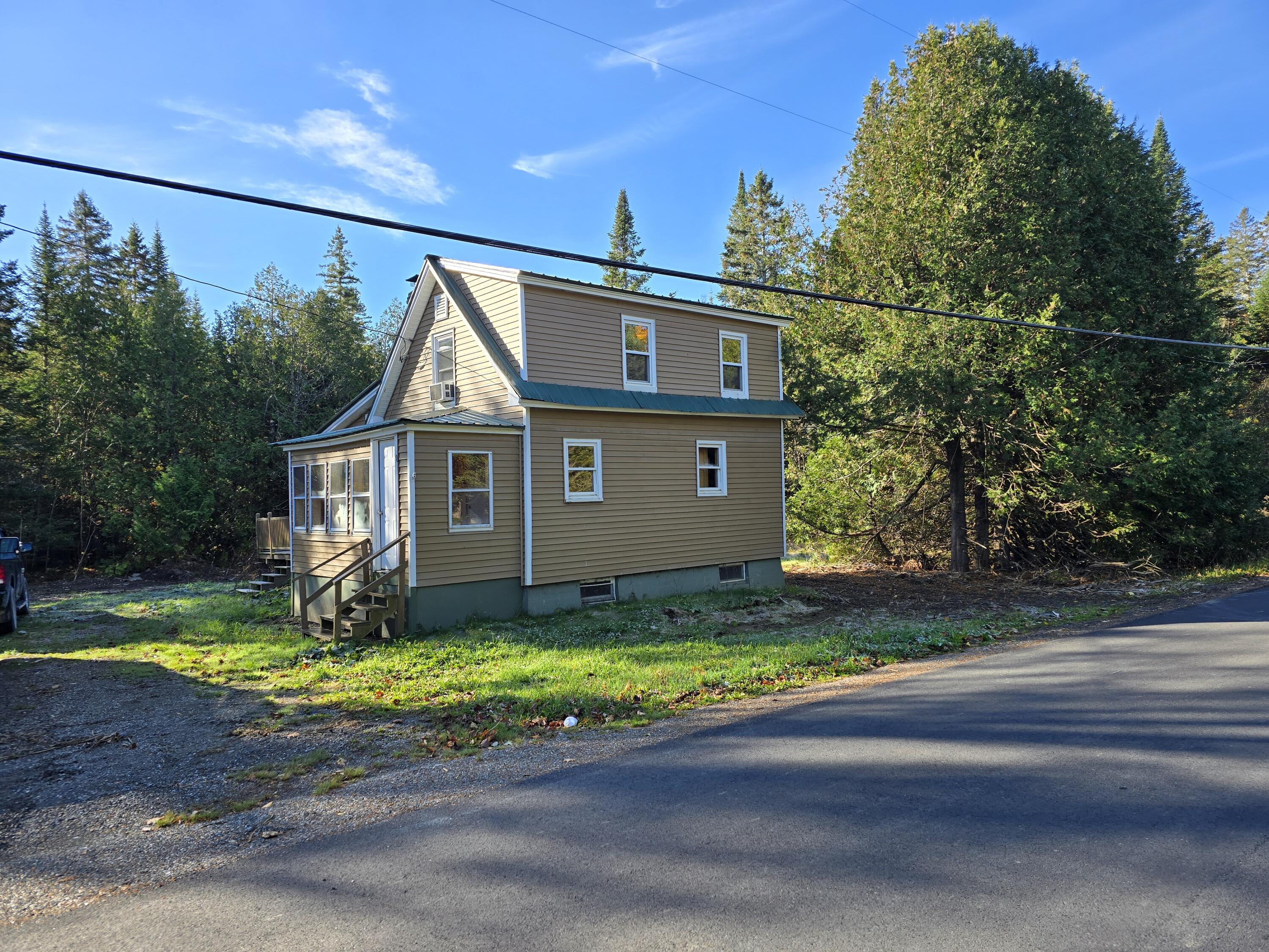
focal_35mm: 23
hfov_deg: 73.9
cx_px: 634
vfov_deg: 58.9
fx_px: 843
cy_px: 476
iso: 12
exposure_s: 1/315
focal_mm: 6.3
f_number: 1.7
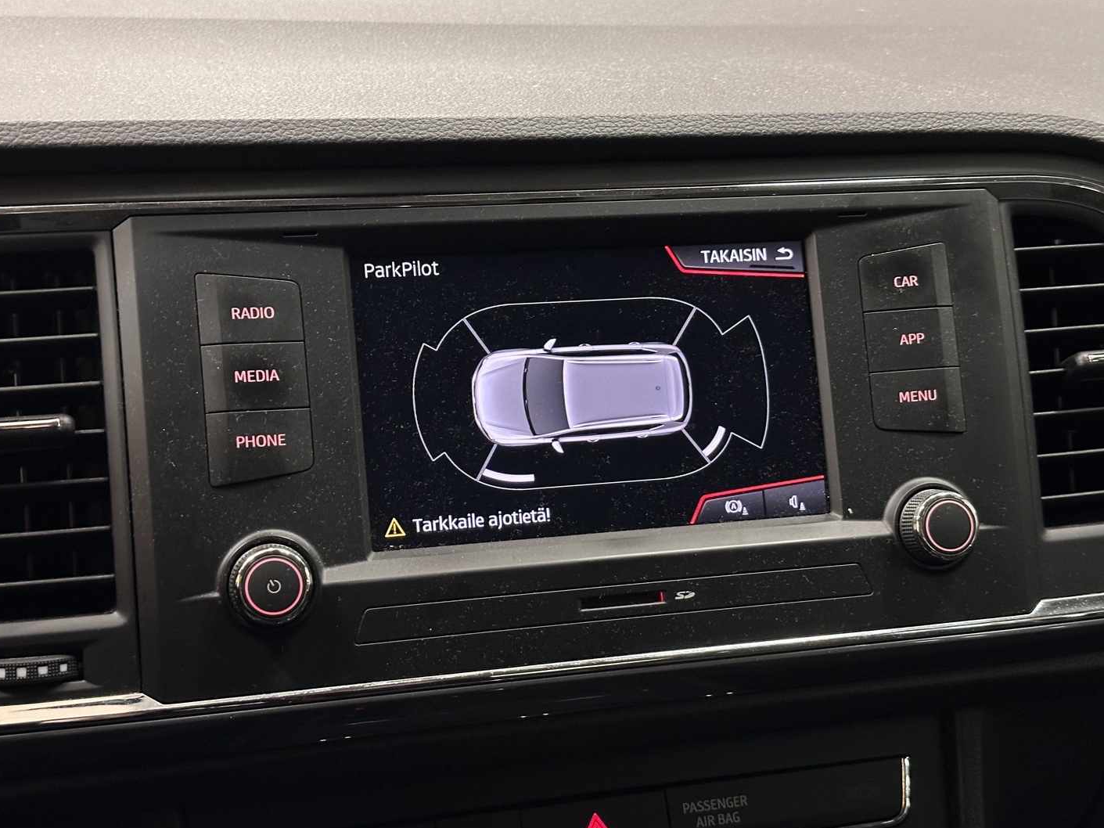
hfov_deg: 38.9
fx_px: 1563
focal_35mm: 49
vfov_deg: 29.7
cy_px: 417
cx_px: 542
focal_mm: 6.86
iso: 500
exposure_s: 1/33
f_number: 1.78
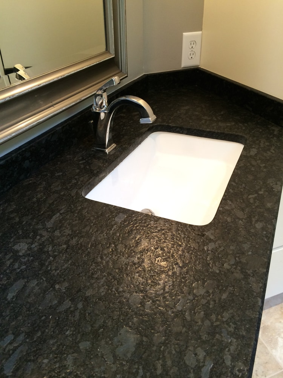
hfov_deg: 46.8
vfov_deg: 60.0
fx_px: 327
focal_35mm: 30
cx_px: 142
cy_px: 189
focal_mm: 4.12
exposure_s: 1/30
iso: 100
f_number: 2.2
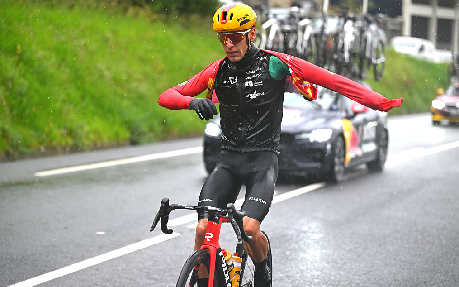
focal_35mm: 108
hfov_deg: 19.3
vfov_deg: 12.1
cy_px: 150
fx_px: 1351
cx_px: 231
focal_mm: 105
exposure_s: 1/1000
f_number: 2.8
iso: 500
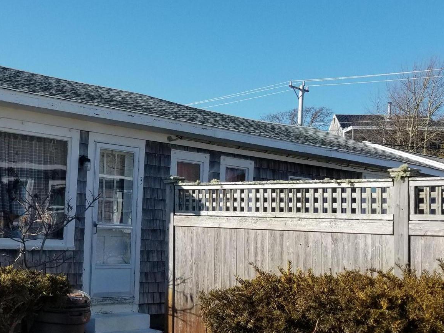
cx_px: 75
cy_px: 188
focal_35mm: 45
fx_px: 577
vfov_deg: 32.1
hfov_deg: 40.0
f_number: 1.7
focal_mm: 4.25
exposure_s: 1/2208
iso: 50
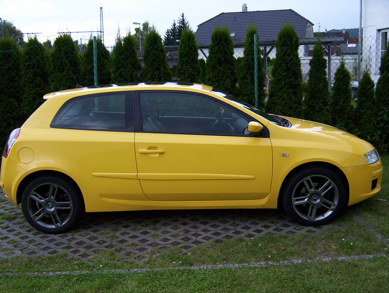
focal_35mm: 39
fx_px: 439
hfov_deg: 47.8
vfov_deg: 37.0
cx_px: 194
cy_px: 146
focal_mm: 5.26
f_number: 3.84
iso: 100
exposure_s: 1/79.4
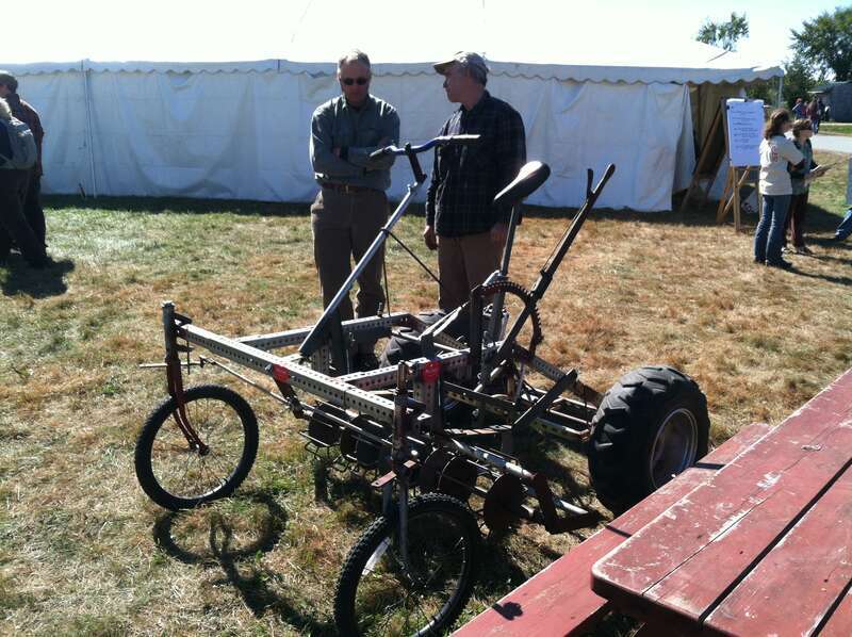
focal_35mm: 35
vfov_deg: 40.6
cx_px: 426
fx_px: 860
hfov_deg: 52.7
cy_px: 318
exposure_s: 1/698
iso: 80
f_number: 2.8
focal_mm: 3.85
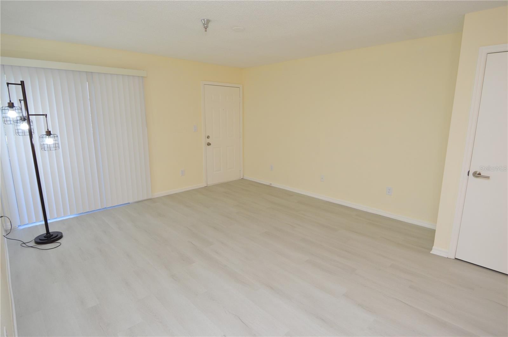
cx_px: 254
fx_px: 254
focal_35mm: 18
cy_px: 168
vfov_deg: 67.3
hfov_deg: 90.1
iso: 400
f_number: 4.5
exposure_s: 1/80
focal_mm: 12
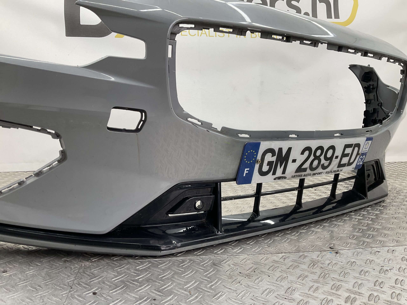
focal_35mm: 29
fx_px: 341
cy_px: 152
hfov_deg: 61.7
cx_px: 204
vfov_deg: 48.2
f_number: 1.8
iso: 32
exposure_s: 1/100
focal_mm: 3
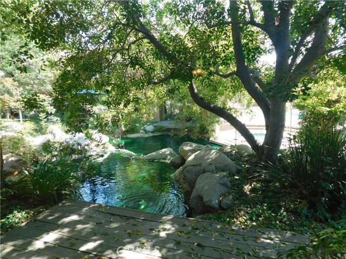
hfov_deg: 73.9
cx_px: 173
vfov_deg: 58.9
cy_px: 130
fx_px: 230
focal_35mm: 23
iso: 125
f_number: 3
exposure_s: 1/100
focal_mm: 4
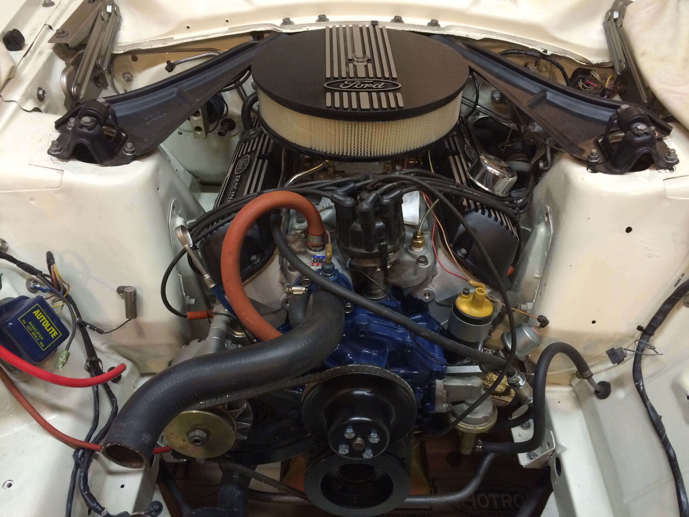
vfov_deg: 48.2
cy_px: 258
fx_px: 577
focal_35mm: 29
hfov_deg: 61.7
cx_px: 344
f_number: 2.2
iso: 200
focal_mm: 4.15
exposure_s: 1/30
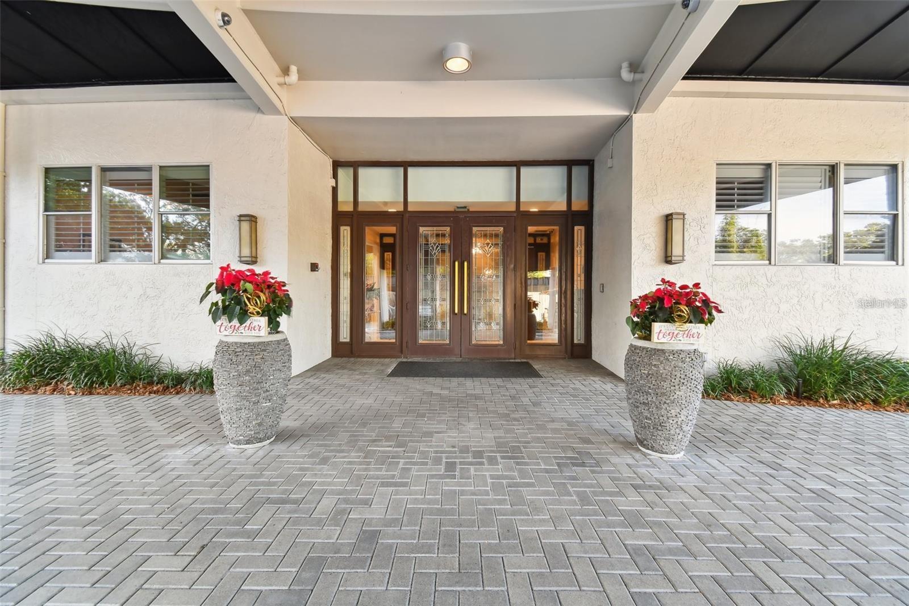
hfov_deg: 100.4
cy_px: 303
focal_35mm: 15
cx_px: 454
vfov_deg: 77.3
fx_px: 379
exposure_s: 1/6
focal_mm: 10
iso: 100
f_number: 7.1
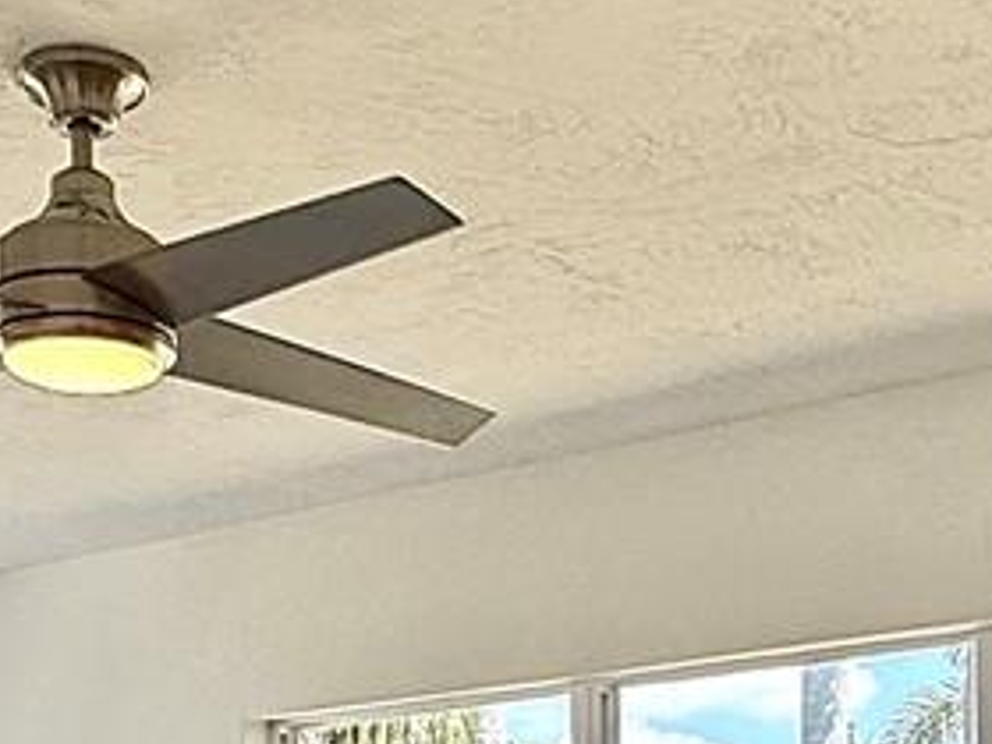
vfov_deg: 17.1
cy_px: 1017
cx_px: 535
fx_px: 2293
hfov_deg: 24.4
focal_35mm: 80
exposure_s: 1/279
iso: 64
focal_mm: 2.22
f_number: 2.2
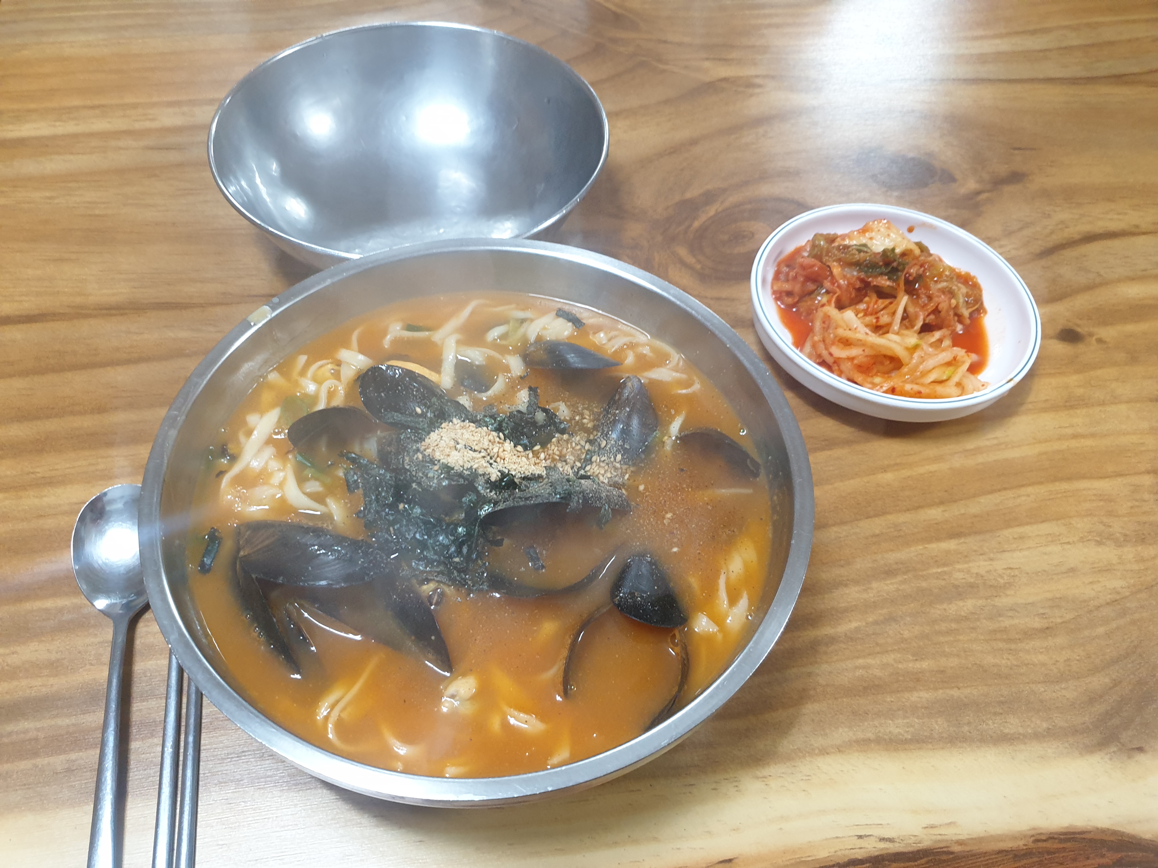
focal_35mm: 26
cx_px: 579
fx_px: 870
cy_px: 434
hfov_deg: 67.3
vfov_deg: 53.1
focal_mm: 4.3
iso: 160
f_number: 1.5
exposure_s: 1/60
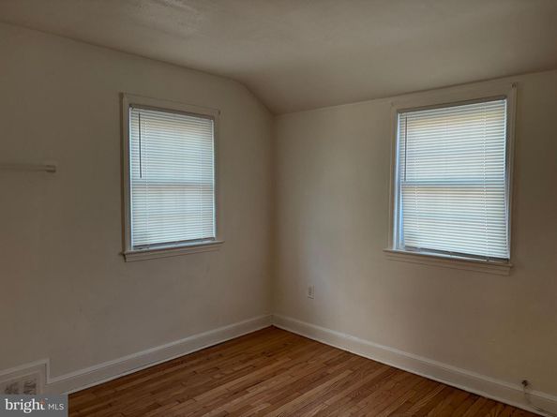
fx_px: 418
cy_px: 208
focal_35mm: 26
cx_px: 278
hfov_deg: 67.3
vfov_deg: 53.0
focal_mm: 5.96
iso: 125
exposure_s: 1/61
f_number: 1.6
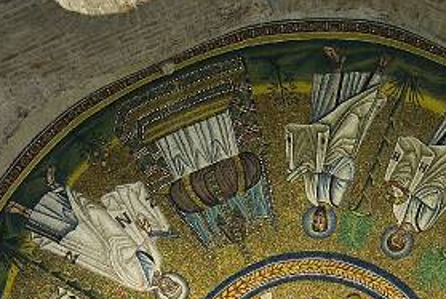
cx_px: 310
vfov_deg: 19.6
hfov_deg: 30.8
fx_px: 799
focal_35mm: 64
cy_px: 385
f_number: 10
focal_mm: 15
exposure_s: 1/3
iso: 200
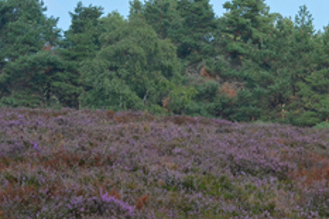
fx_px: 1352
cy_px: 35
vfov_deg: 9.2
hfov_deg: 13.7
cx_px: 304
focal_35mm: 148
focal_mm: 50
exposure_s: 1/250
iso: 160
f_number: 8
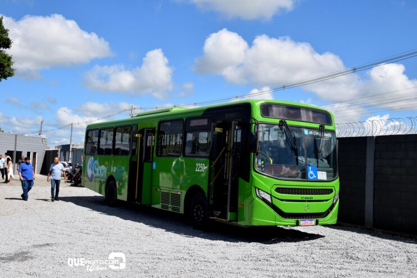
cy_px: 139
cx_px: 208
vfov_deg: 34.2
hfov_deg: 49.5
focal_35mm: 39
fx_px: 452
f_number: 10
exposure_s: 1/400
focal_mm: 26
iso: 200
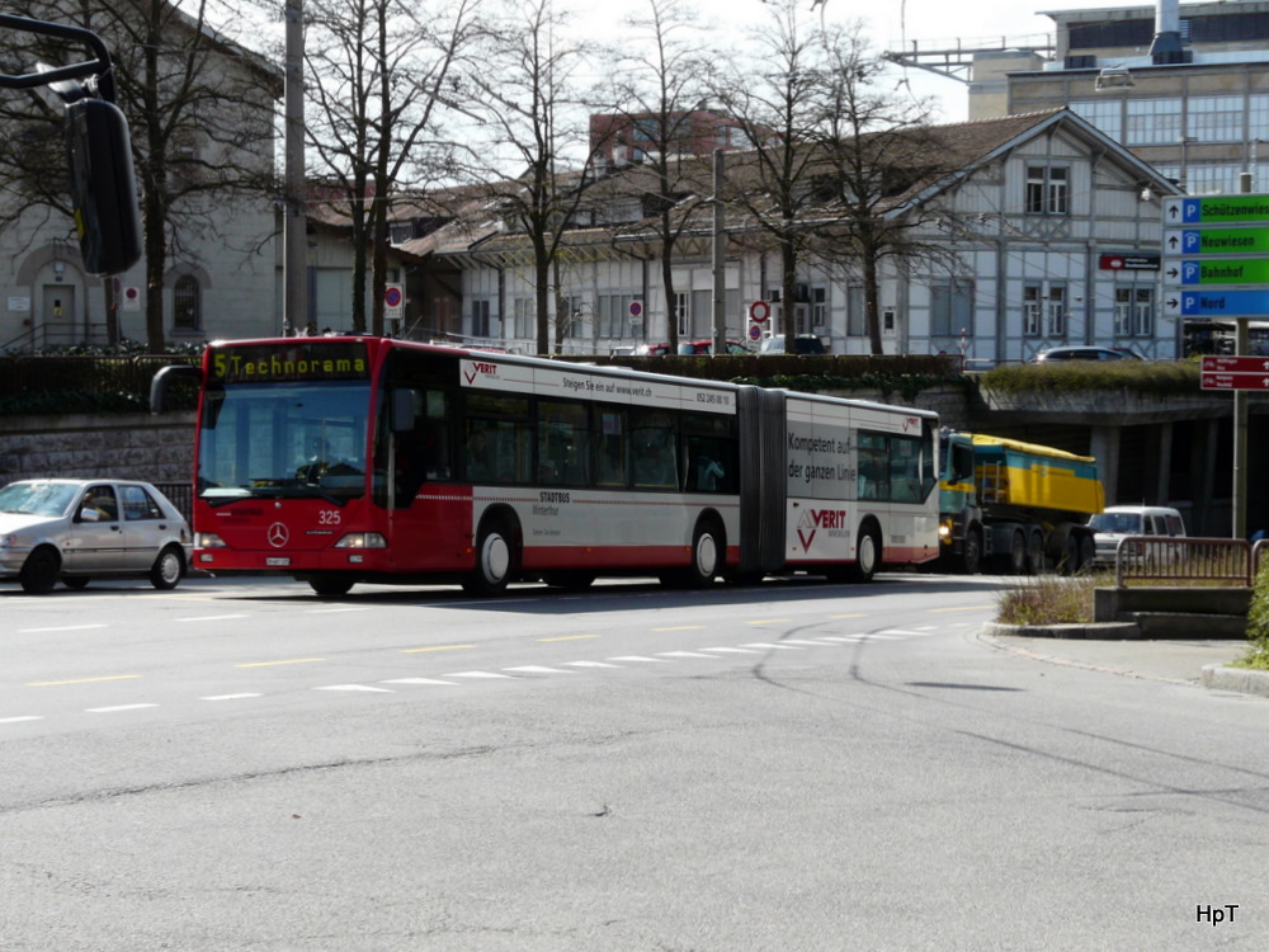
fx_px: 2456
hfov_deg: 29.0
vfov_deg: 21.9
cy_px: 476
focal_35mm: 67
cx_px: 634
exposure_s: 1/250
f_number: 5.6
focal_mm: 11.1
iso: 100
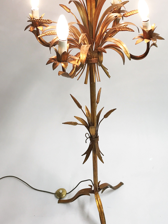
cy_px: 97
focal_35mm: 42
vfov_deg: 44.7
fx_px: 272
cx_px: 106
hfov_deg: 34.2
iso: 25
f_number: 1.8
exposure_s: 1/33
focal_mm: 3.99
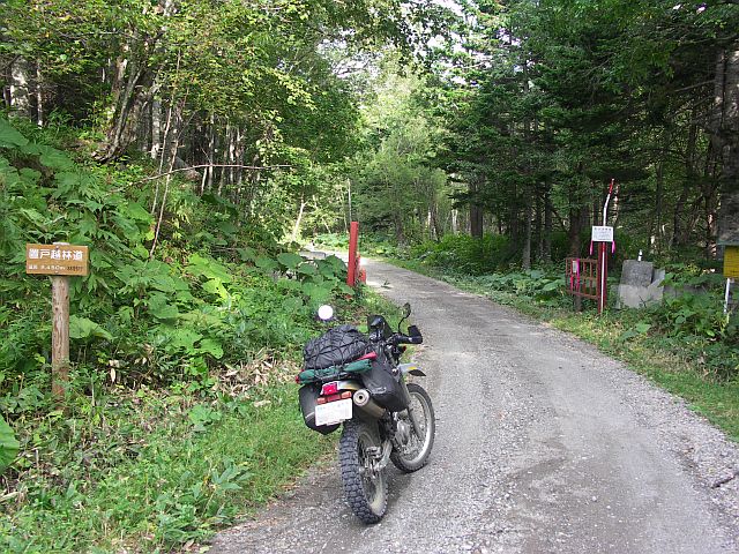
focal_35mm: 38
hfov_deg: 49.0
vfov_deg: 37.7
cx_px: 370
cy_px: 277
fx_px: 811
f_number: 2.8
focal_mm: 9.9
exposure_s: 1/80
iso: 100
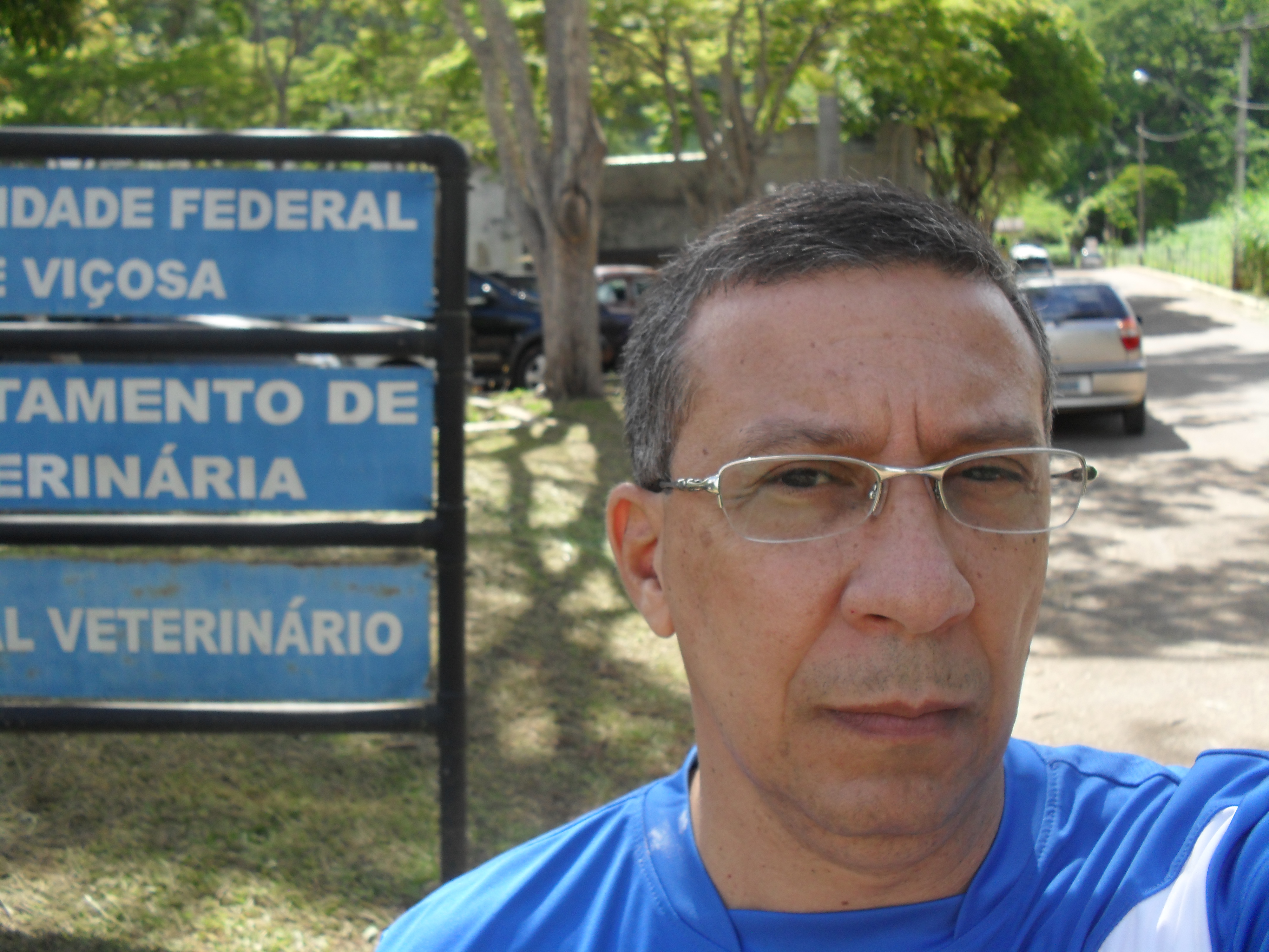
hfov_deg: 52.6
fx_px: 1283
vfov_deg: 40.7
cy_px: 476
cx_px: 634
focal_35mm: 35
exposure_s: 1/350
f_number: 3.2
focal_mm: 6.3
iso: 100
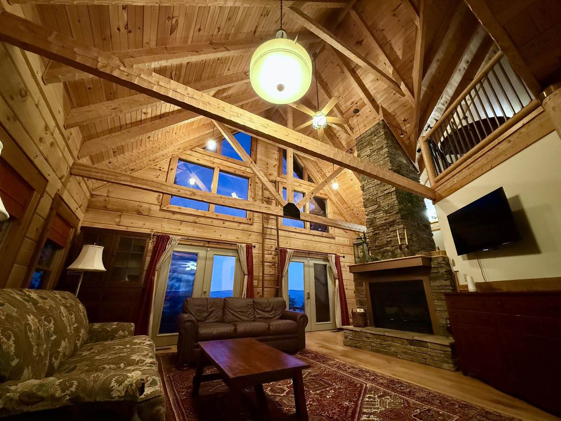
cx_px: 280
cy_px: 210
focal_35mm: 14
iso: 1250
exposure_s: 1/40
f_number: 2.2
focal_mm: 2.22
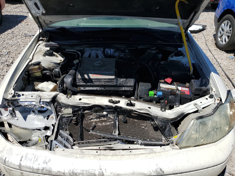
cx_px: 118
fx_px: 177
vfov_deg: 53.1
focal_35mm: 26
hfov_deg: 67.3
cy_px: 88
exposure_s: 1/5000
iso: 50
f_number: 1.5
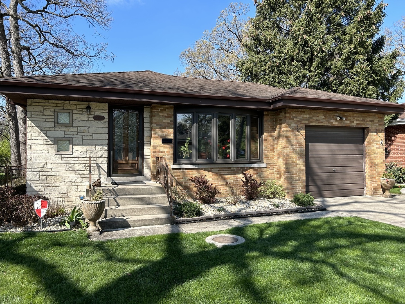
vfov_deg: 53.1
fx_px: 304
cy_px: 152
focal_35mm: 26
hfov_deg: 67.3
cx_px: 202
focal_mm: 5.7
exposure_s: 1/1972
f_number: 1.5
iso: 50
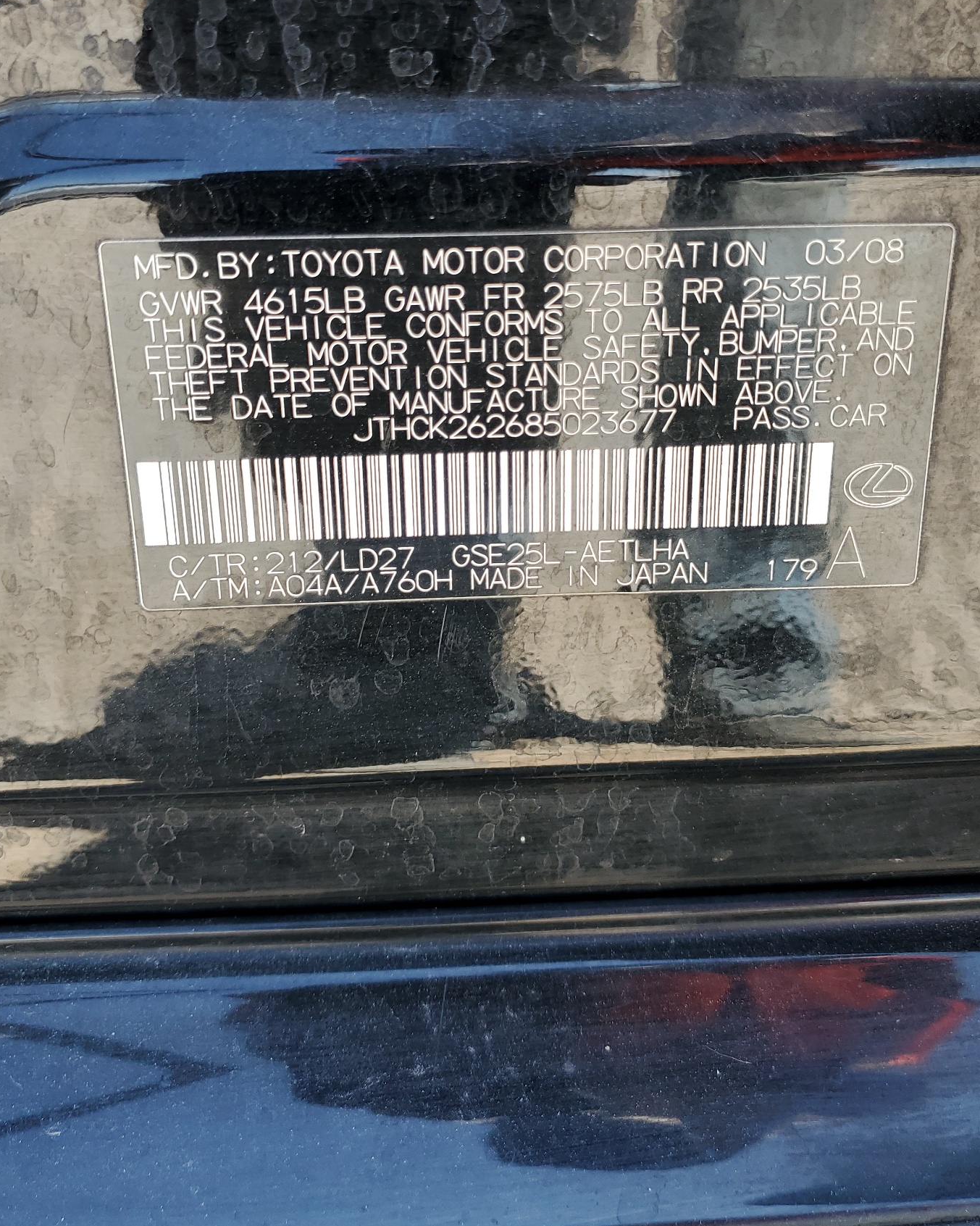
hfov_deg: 45.8
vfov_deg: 55.1
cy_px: 474
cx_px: 495
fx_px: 1160
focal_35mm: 32
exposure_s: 1/244
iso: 50
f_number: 1.5
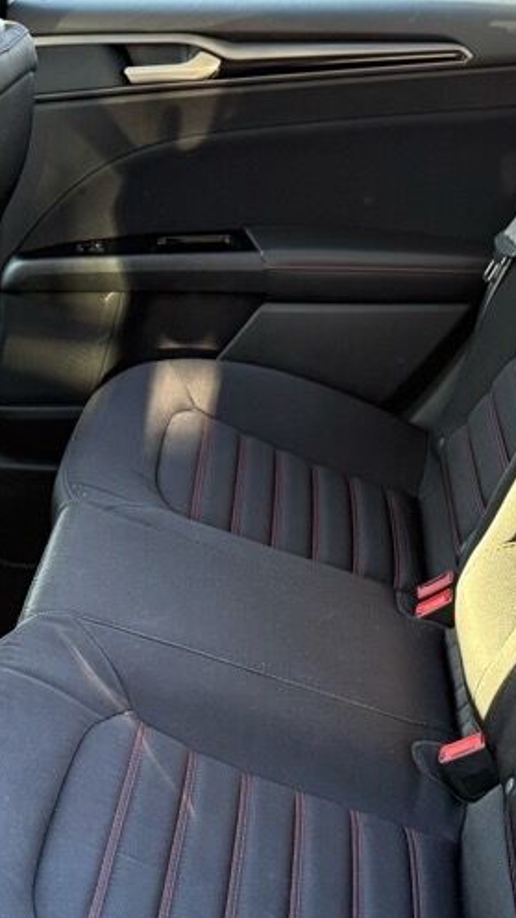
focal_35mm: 54
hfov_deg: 22.1
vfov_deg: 37.6
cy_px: 677
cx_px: 172
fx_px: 1313
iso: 200
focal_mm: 6.76
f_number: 1.78
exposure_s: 1/72
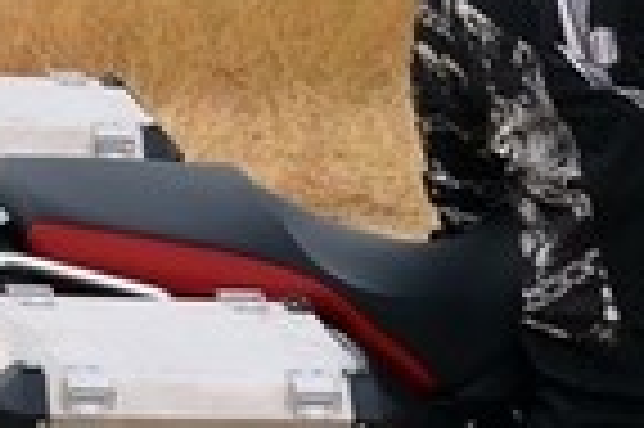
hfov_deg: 16.7
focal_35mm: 123
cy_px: 41
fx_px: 2198
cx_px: 396
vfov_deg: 11.1
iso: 500
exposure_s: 1/1250
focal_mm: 26
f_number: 8
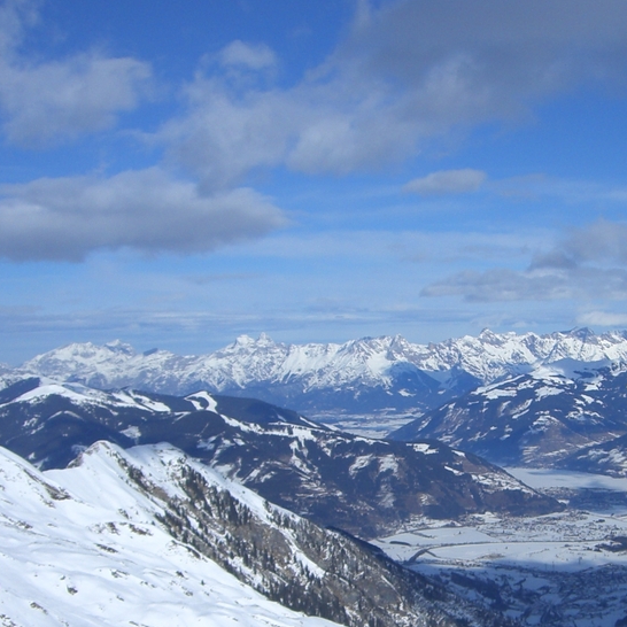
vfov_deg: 27.1
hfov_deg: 26.6
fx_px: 1291
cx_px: 536
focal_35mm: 63
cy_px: 420
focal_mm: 6.2
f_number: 4.3
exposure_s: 1/2000
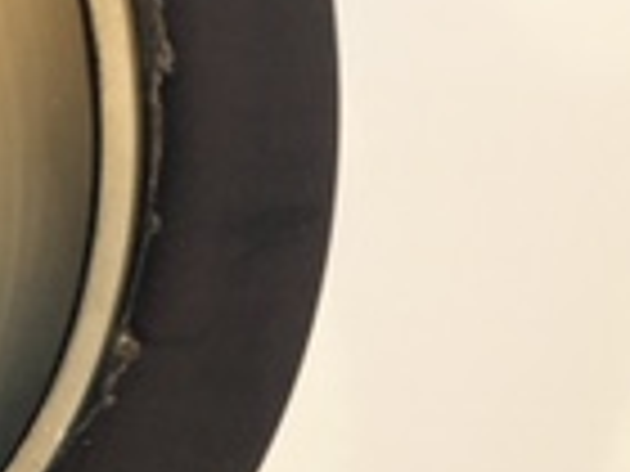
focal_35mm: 133
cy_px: 895
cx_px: 554
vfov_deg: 10.4
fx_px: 2421
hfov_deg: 14.7
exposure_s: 1/177
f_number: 2.2
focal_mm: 4.15
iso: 32
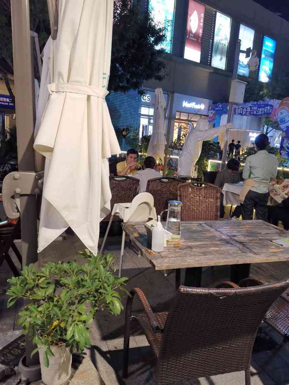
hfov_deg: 51.4
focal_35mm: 27
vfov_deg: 65.3
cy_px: 192
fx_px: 300
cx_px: 144
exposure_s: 1/50
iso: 320
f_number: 1.8
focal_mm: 4.75
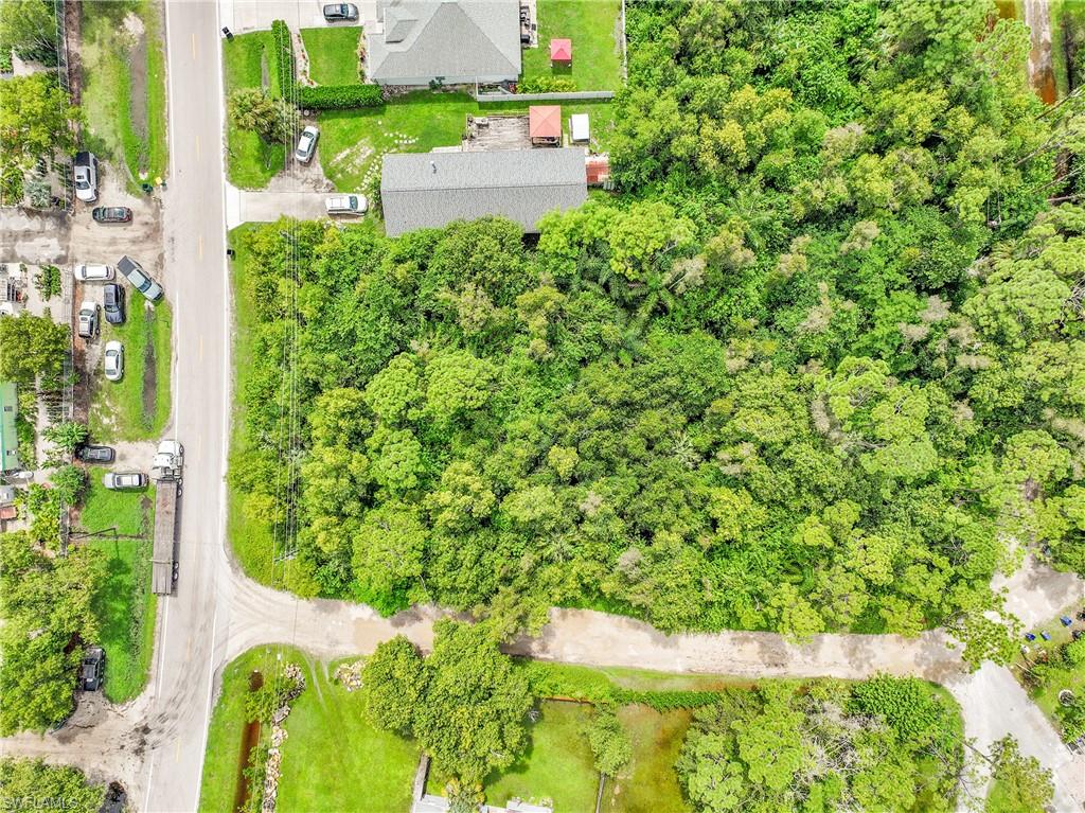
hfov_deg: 71.6
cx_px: 542
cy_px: 406
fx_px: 752
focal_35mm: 24
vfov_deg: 56.8
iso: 100
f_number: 2.8
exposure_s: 1/200
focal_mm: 12.29
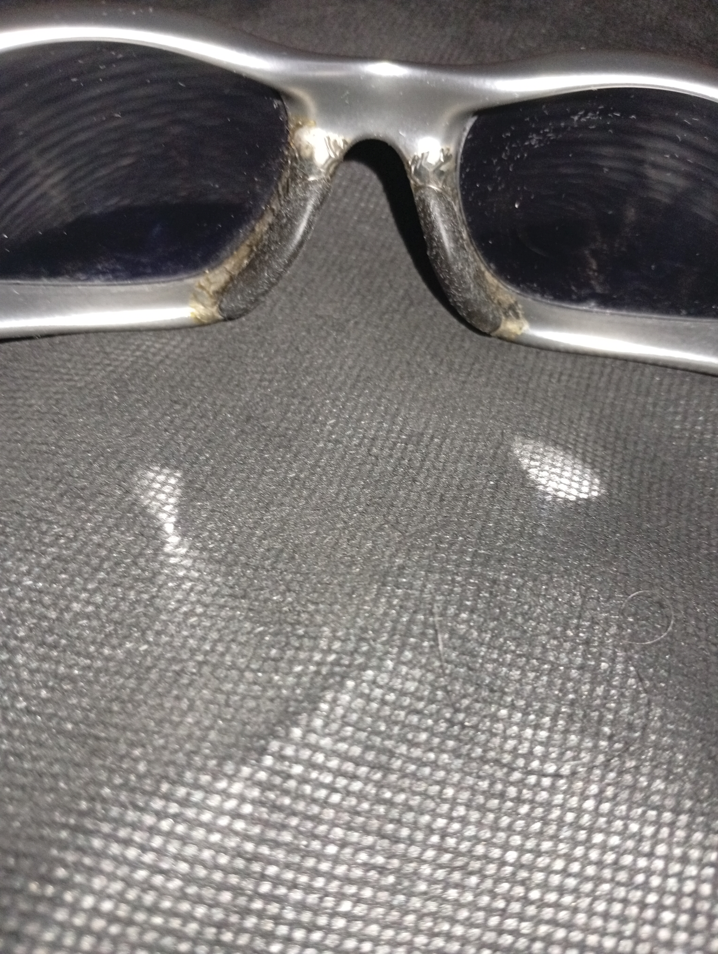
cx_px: 359
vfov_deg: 65.2
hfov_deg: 51.5
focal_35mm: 27
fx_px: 745
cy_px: 477
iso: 658
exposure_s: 1/33.3
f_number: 1.8
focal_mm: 3.98
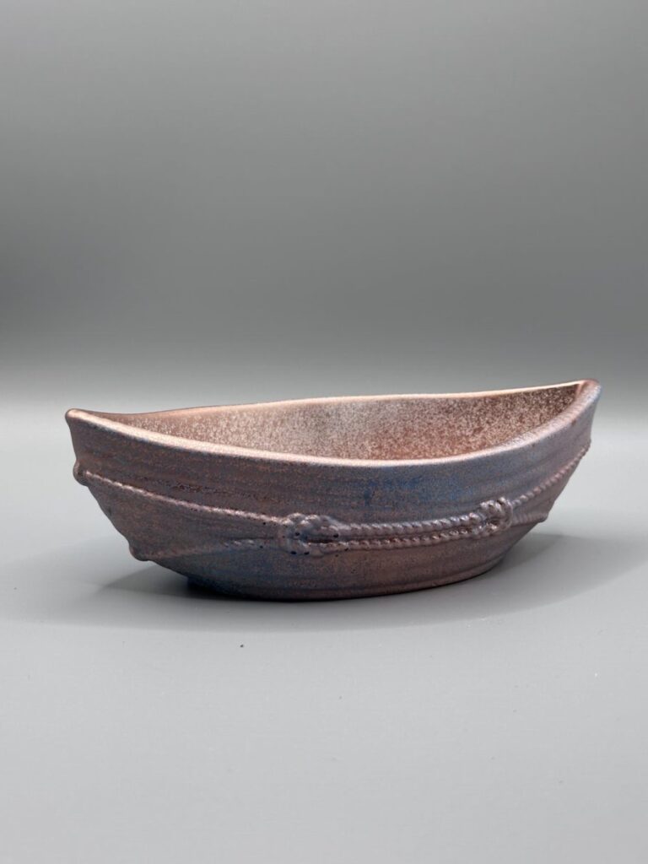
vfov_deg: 39.7
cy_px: 432
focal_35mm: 48
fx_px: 1198
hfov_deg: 30.3
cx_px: 324
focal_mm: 6.86
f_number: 1.78
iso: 80
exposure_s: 1/166
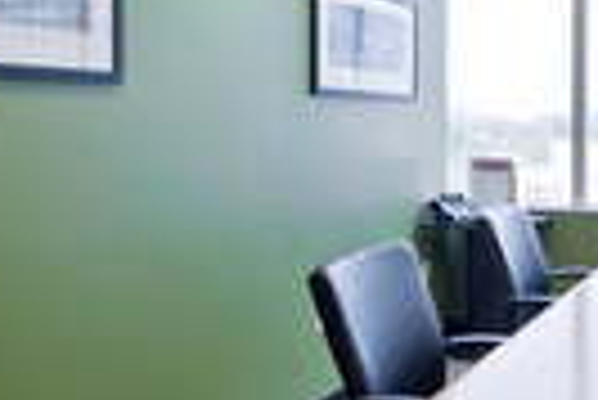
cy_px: 144
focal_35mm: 48
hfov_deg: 38.1
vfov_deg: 28.0
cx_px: 544
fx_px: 798
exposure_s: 1/200
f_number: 3.2
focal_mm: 16
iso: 250
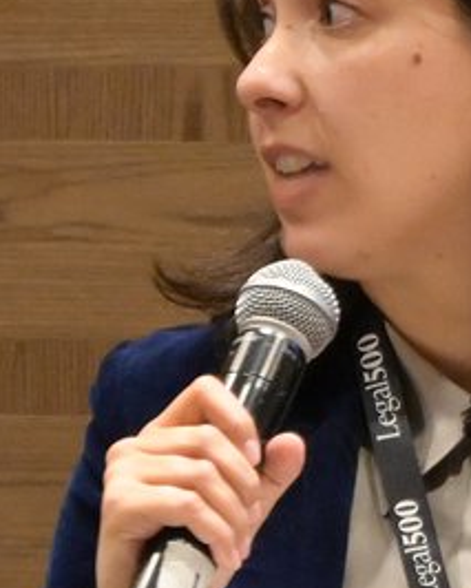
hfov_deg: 3.1
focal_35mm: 496
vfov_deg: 3.9
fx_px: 8638
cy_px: 400
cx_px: 517
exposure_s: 1/15
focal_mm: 104
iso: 6400
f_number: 5.6
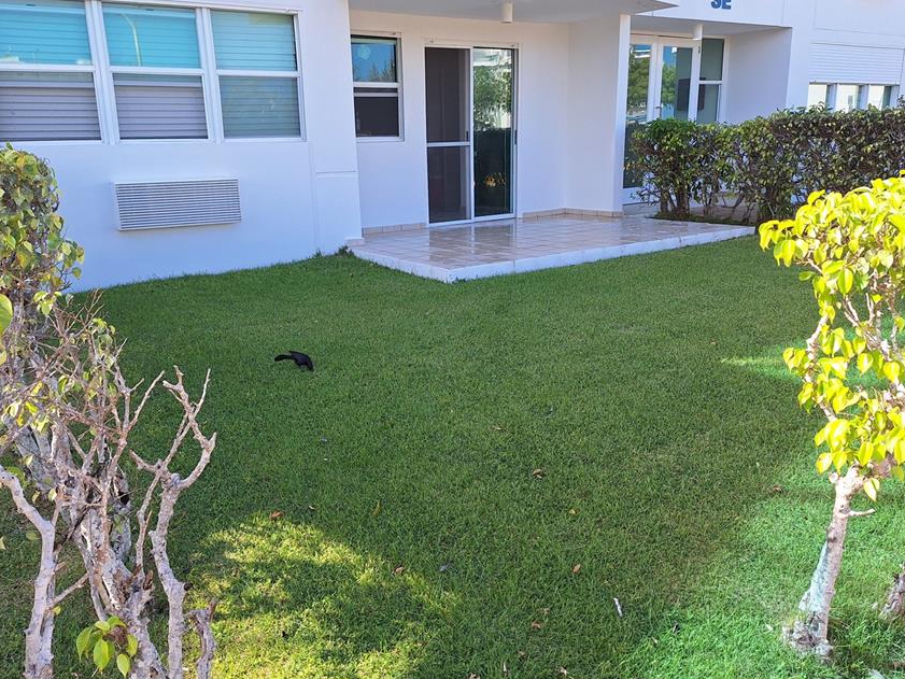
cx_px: 412
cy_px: 344
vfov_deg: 49.8
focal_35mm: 28
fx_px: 732
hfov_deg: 63.3
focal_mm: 5.54
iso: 40
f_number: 1.8
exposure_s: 1/810
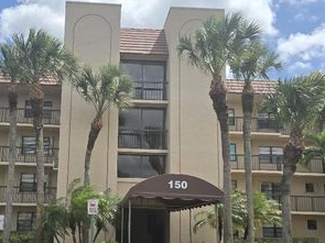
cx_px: 112
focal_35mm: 39
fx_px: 366
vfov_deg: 36.3
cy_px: 168
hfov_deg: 47.2
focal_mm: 6.3
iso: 12
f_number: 1.7
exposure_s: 1/1013
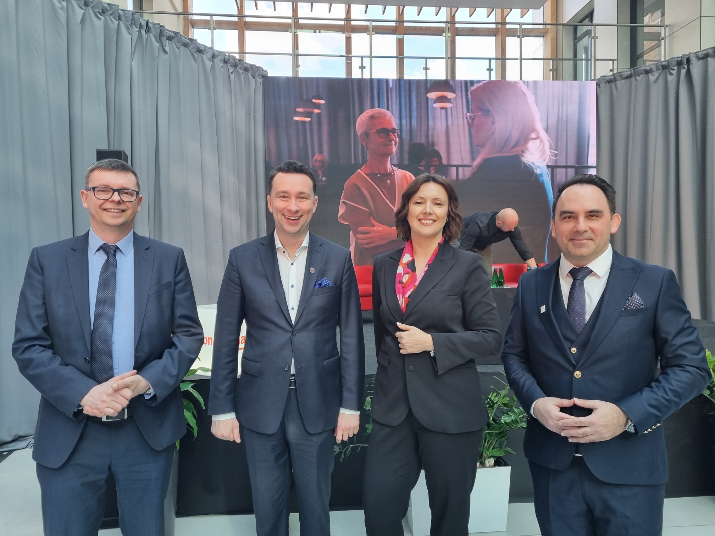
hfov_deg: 67.3
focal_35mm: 26
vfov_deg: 53.1
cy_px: 268
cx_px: 358
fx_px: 537
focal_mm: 5.4
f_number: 1.8
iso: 80
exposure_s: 1/100
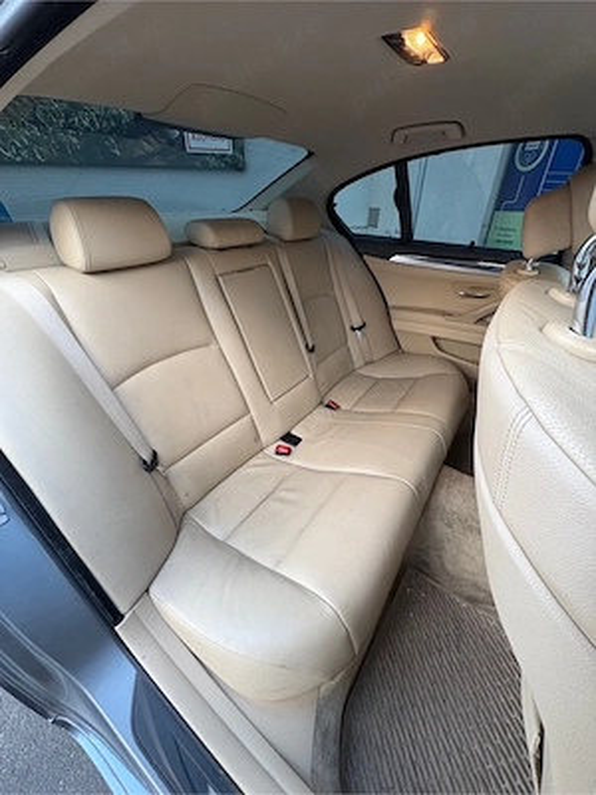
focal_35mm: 14
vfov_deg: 102.1
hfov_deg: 85.7
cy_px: 398
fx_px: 321
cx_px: 298
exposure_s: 1/73
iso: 250
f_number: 2.2
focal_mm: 2.22
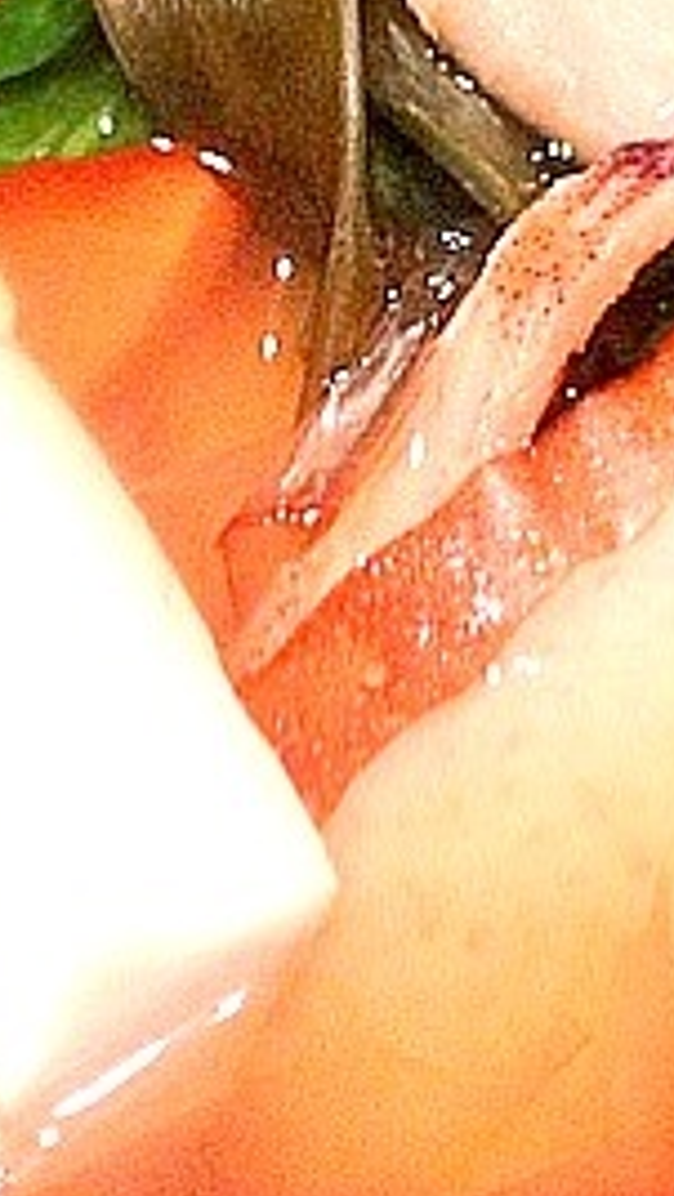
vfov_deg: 23.1
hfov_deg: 13.3
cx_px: 357
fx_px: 2888
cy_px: 237
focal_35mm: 91
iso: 250
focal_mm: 4.28
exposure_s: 1/20
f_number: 2.4
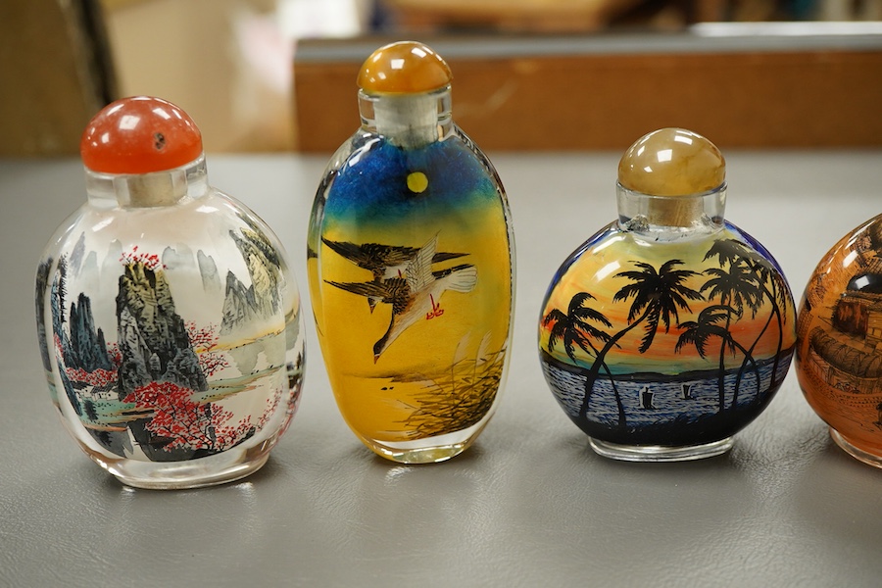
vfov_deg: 29.9
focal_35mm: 45
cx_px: 441
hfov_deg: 43.6
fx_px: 1102
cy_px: 294
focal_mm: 30
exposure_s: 1/125
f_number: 7.1
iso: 1250
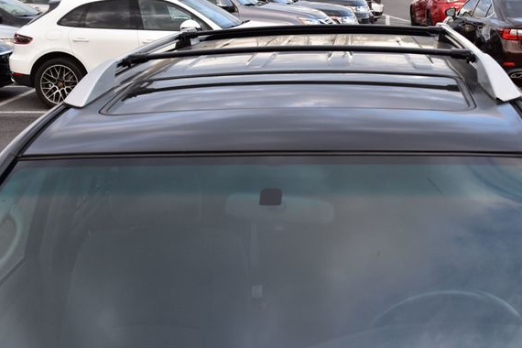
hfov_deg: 31.4
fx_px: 928
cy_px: 155
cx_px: 258
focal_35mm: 64
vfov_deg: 21.2
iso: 400
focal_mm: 38
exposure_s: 1/100
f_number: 9
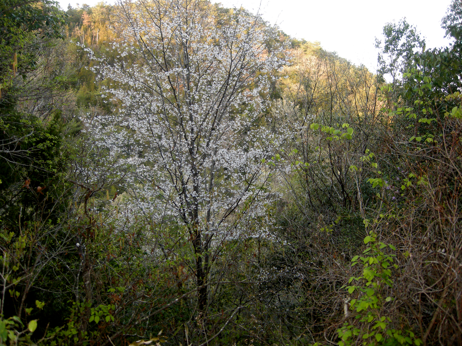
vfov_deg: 40.7
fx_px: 467
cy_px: 173
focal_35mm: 35
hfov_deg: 52.6
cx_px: 231
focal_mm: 7.5
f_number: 2.7
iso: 153
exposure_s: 1/60
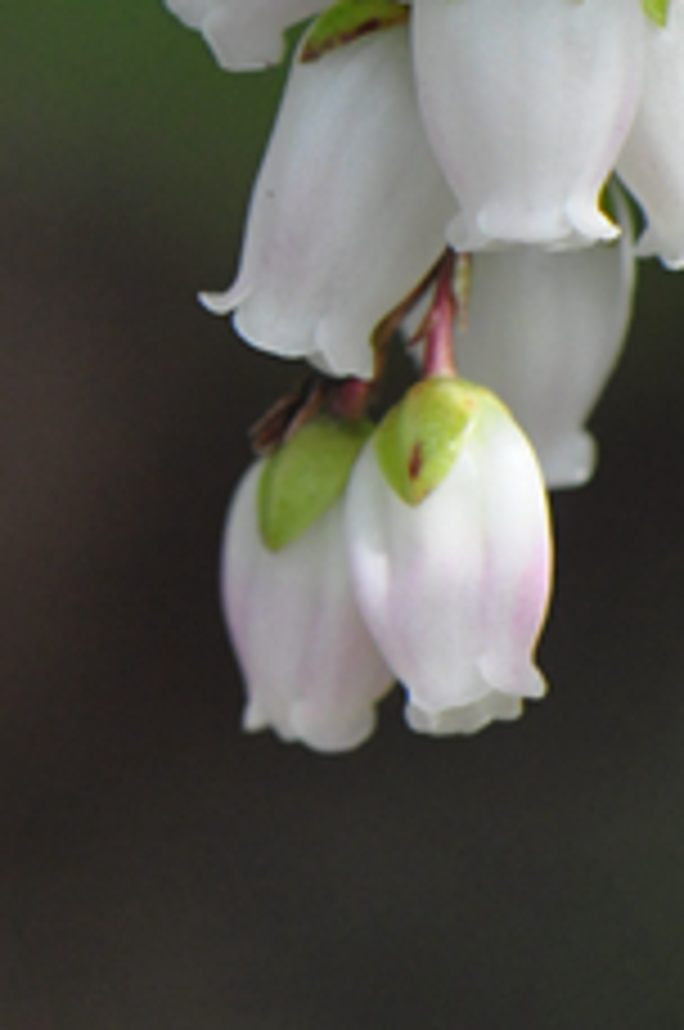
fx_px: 15743
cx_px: -61
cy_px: 144
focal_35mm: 551
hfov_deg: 2.5
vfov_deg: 3.7
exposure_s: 1/800
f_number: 7.1
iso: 800
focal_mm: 105
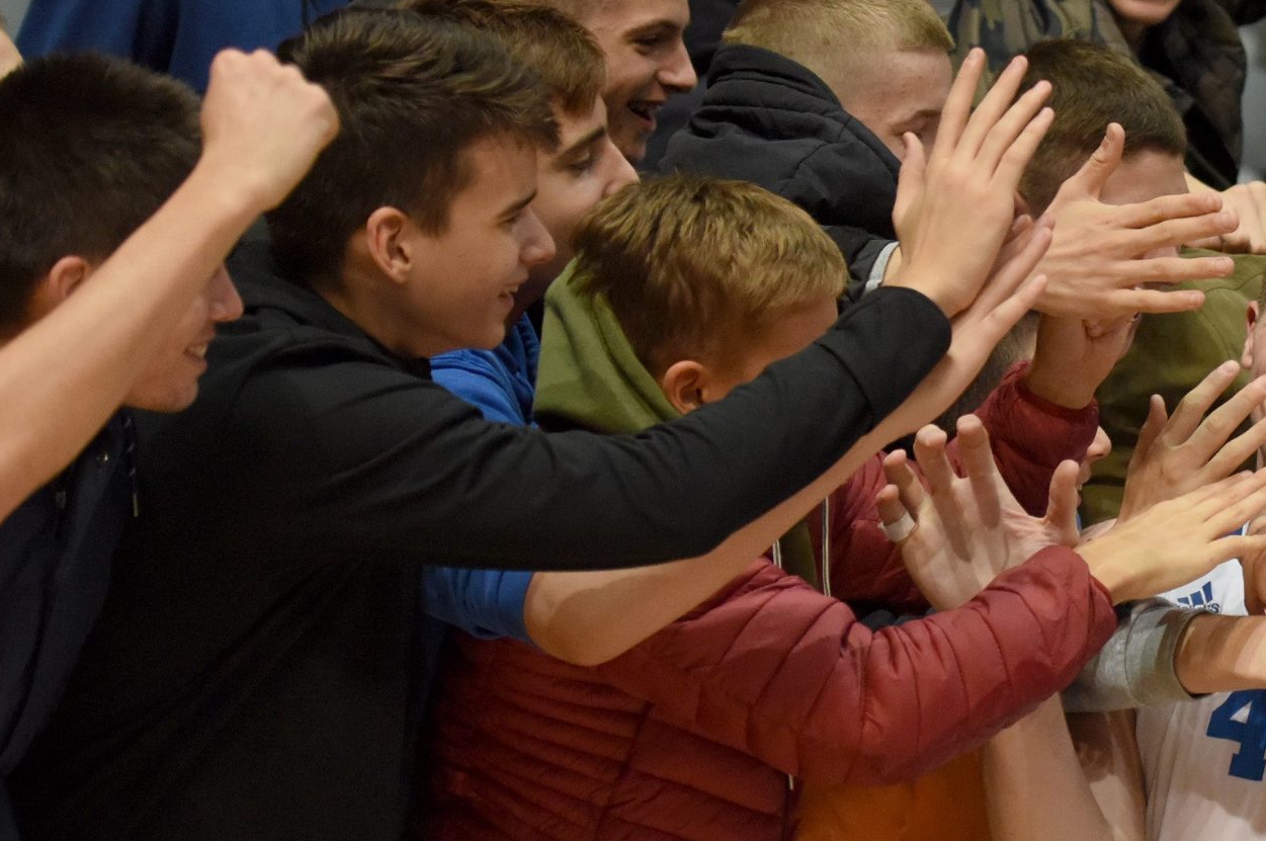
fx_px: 5374
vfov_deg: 8.9
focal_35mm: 153
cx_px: 1061
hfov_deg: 13.4
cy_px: 466
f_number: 2.8
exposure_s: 1/800
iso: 2500
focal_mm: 78
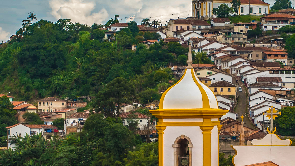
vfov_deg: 6.9
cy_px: 160
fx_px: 1369
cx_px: 185
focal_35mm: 175
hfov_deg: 12.3
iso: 100
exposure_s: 1/200
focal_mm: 52
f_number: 7.1
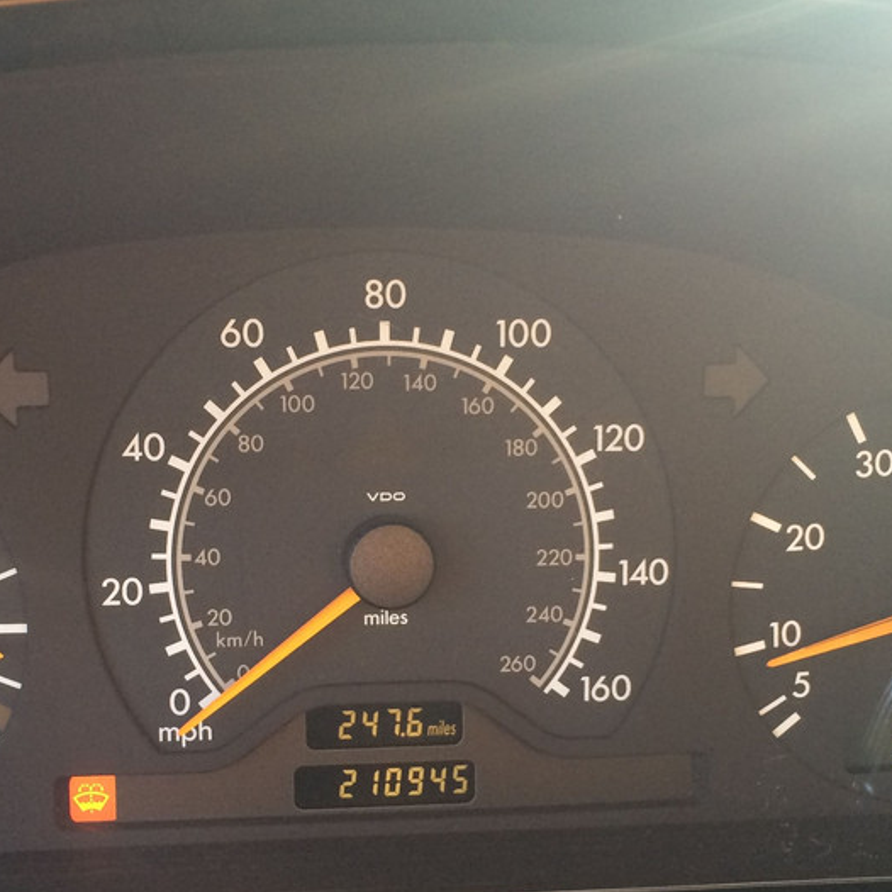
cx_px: 384
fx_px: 1516
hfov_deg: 32.7
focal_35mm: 52
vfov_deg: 32.6
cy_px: 570
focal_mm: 4.15
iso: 80
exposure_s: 1/33
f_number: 2.2
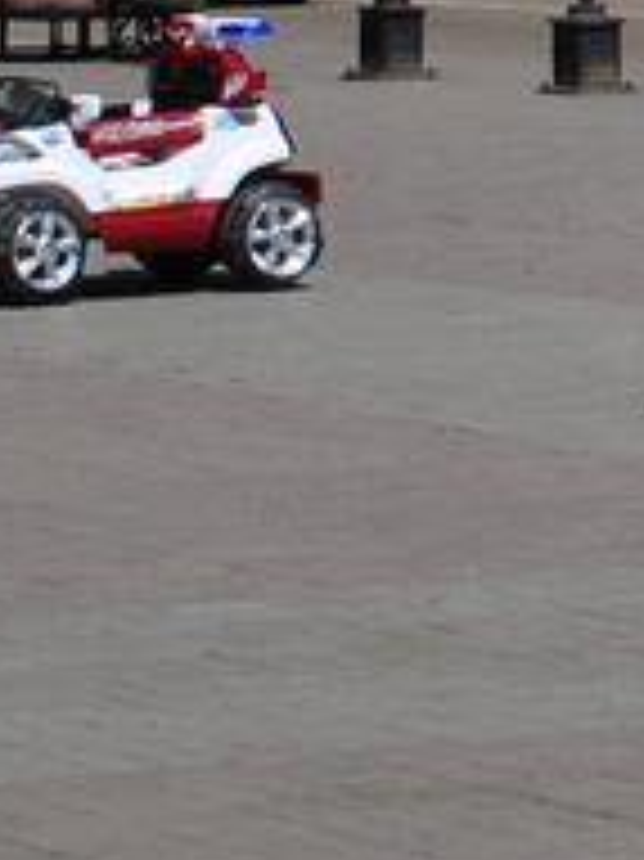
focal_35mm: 275
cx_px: 1725
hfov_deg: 5.2
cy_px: -642
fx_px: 6829
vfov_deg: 7.0
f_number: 10
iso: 100
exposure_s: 1/320
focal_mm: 26
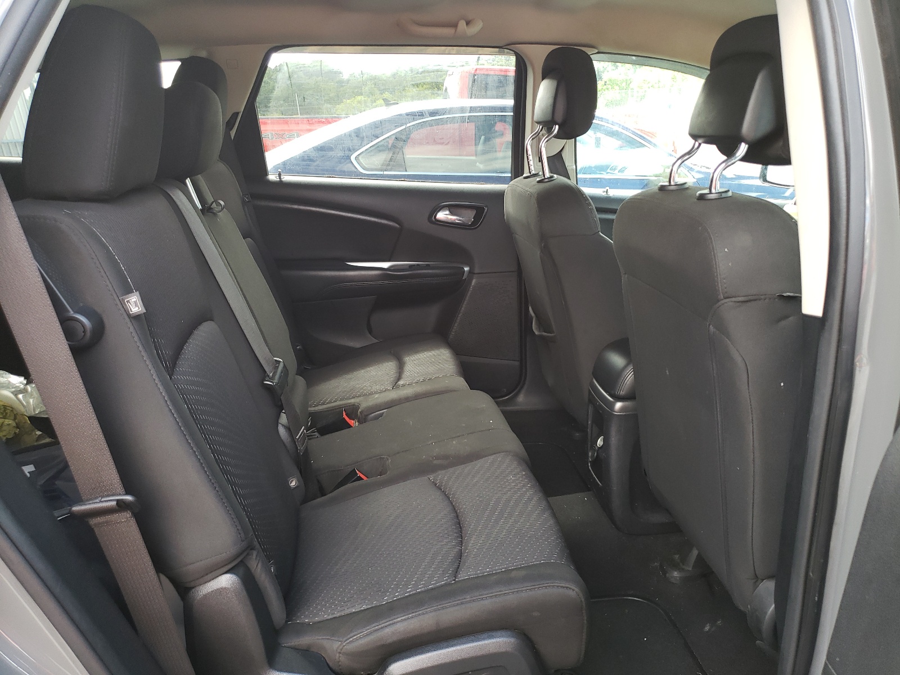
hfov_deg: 67.3
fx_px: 676
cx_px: 450
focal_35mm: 26
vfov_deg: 53.1
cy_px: 338
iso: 75
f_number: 1.5
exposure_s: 1/120
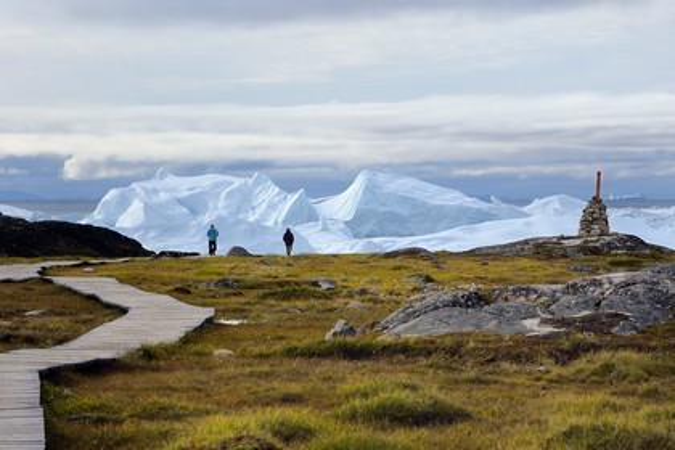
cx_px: 338
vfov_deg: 6.9
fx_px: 3750
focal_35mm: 200
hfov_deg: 10.3
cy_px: 225
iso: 400
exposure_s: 1/320
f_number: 16
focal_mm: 200
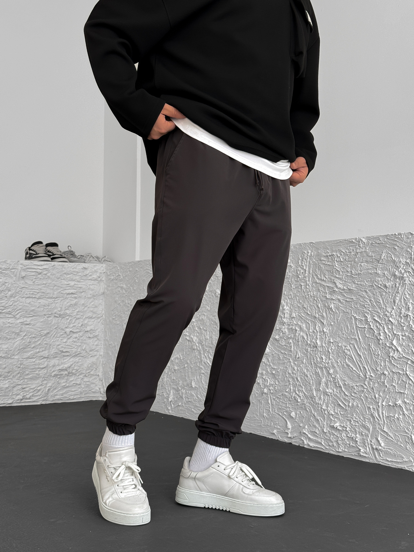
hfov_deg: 30.3
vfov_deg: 39.7
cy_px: 276
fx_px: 765
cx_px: 207
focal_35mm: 48
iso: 100
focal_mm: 6.86
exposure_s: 1/110
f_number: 1.8
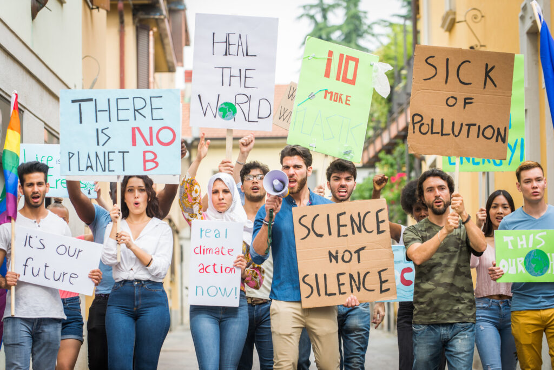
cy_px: 185
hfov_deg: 15.8
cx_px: 277
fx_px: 2002
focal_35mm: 130
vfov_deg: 10.6
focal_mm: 130
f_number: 4.5
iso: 200
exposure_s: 1/200
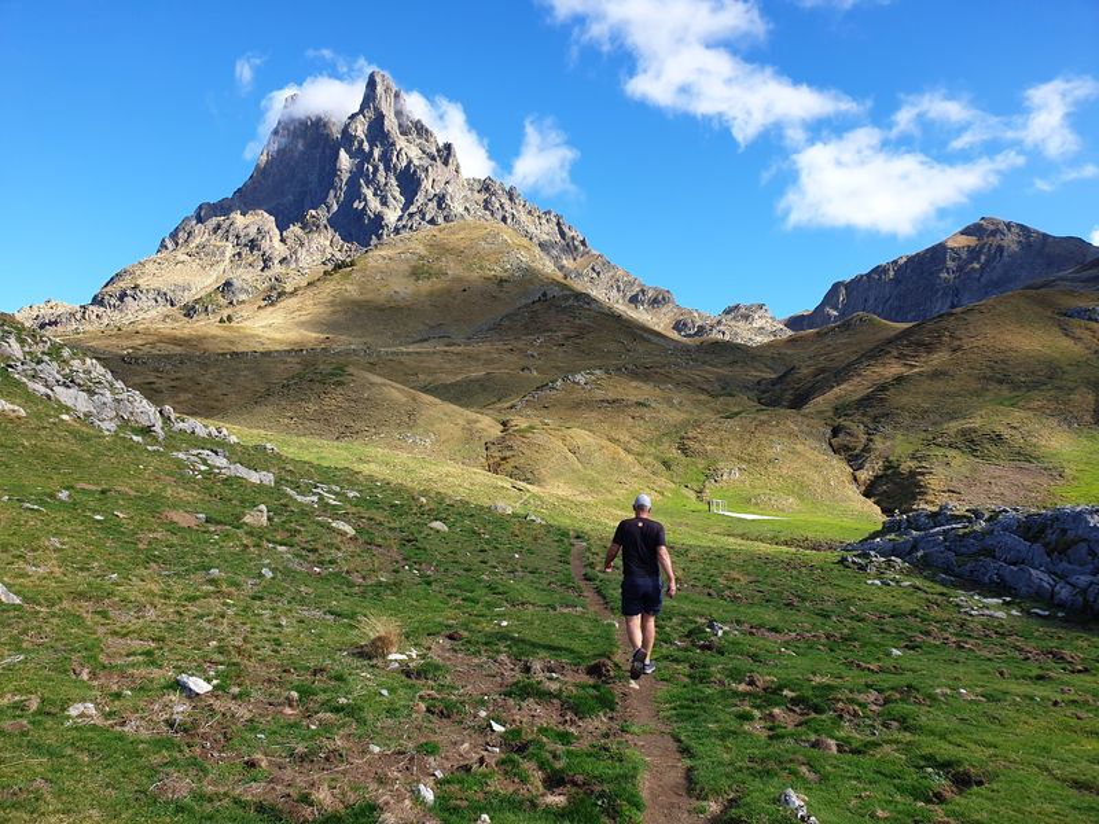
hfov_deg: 67.3
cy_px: 412
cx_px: 550
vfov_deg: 53.1
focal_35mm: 26
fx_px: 825
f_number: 2.4
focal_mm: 4.3
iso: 50
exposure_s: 1/664
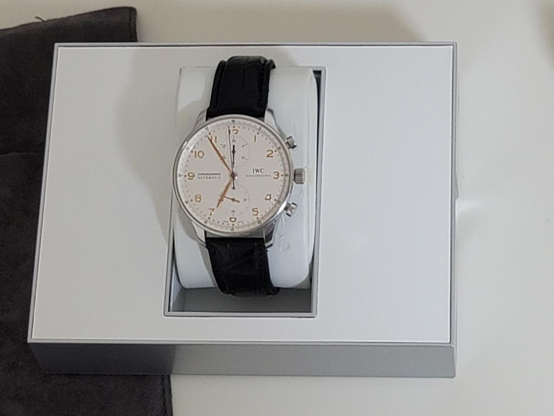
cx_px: 277
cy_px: 208
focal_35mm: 25
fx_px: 400
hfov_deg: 69.4
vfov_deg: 54.9
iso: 250
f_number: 1.8
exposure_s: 1/60
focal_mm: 7
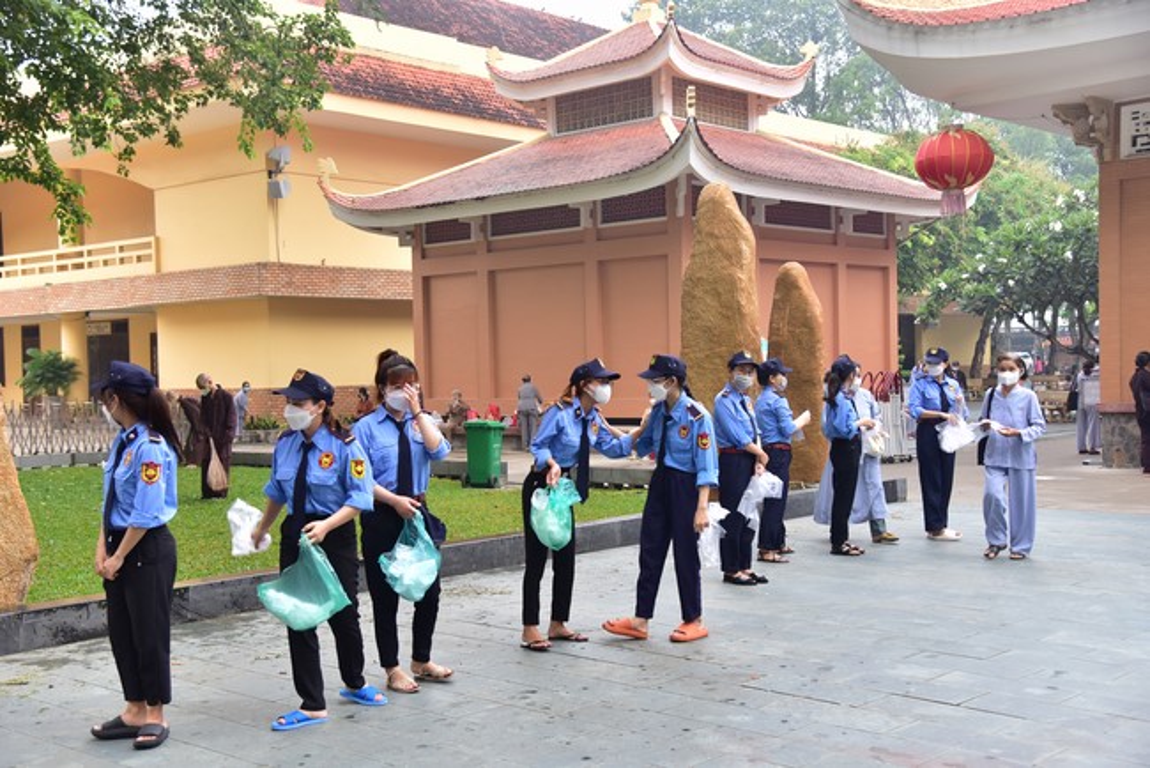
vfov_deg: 30.5
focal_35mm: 44
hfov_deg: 44.5
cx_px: 575
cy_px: 384
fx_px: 1406
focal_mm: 44
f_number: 4.5
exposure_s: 1/160
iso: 400
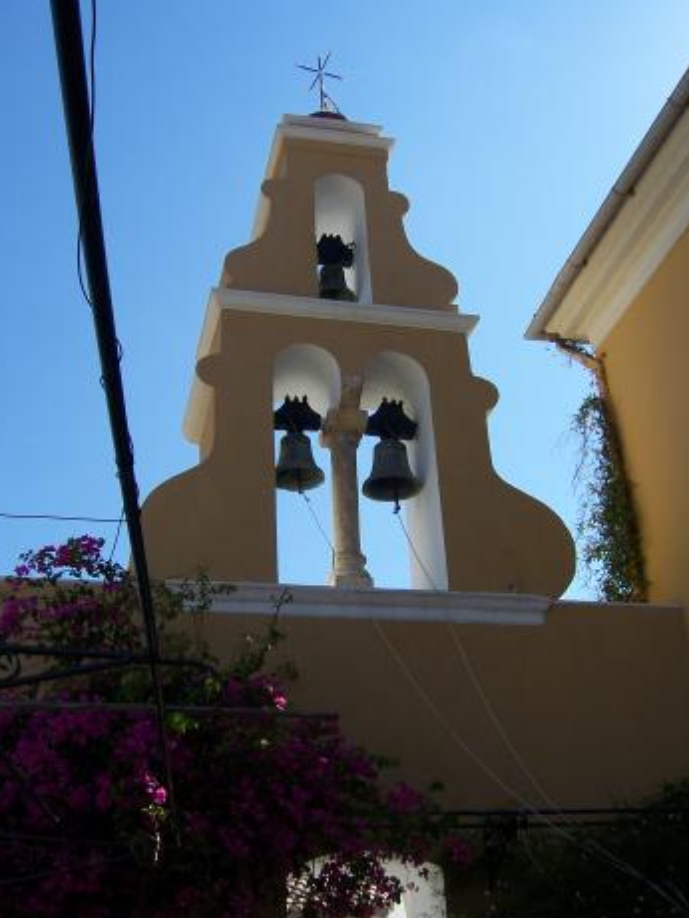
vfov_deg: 46.7
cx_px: 325
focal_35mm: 40
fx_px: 1061
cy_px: 496
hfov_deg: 36.0
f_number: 4.8
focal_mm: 6
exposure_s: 1/500
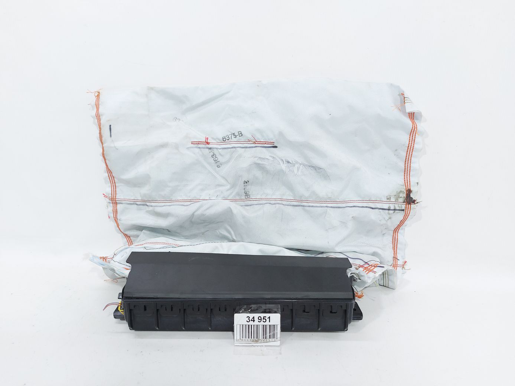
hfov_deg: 71.6
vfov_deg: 56.8
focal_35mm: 24
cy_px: 193
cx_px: 258
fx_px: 357
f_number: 1.8
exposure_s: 1/50
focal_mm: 5.23
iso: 64
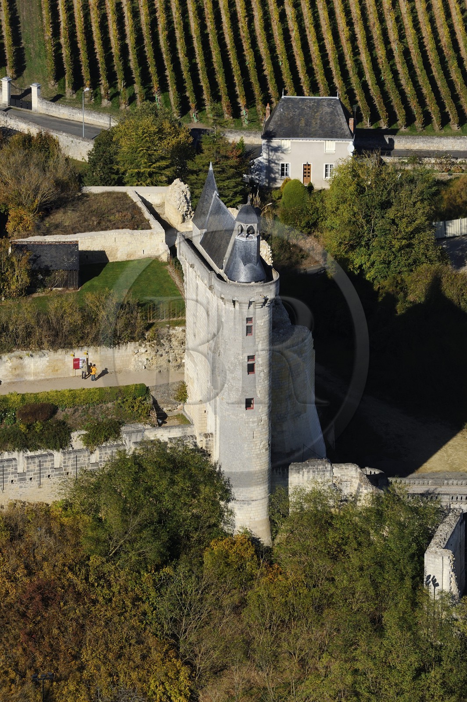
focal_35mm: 200
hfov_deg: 6.9
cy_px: 351
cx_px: 234
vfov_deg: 10.3
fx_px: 3898
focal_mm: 200
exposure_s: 1/800
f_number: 11
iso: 400
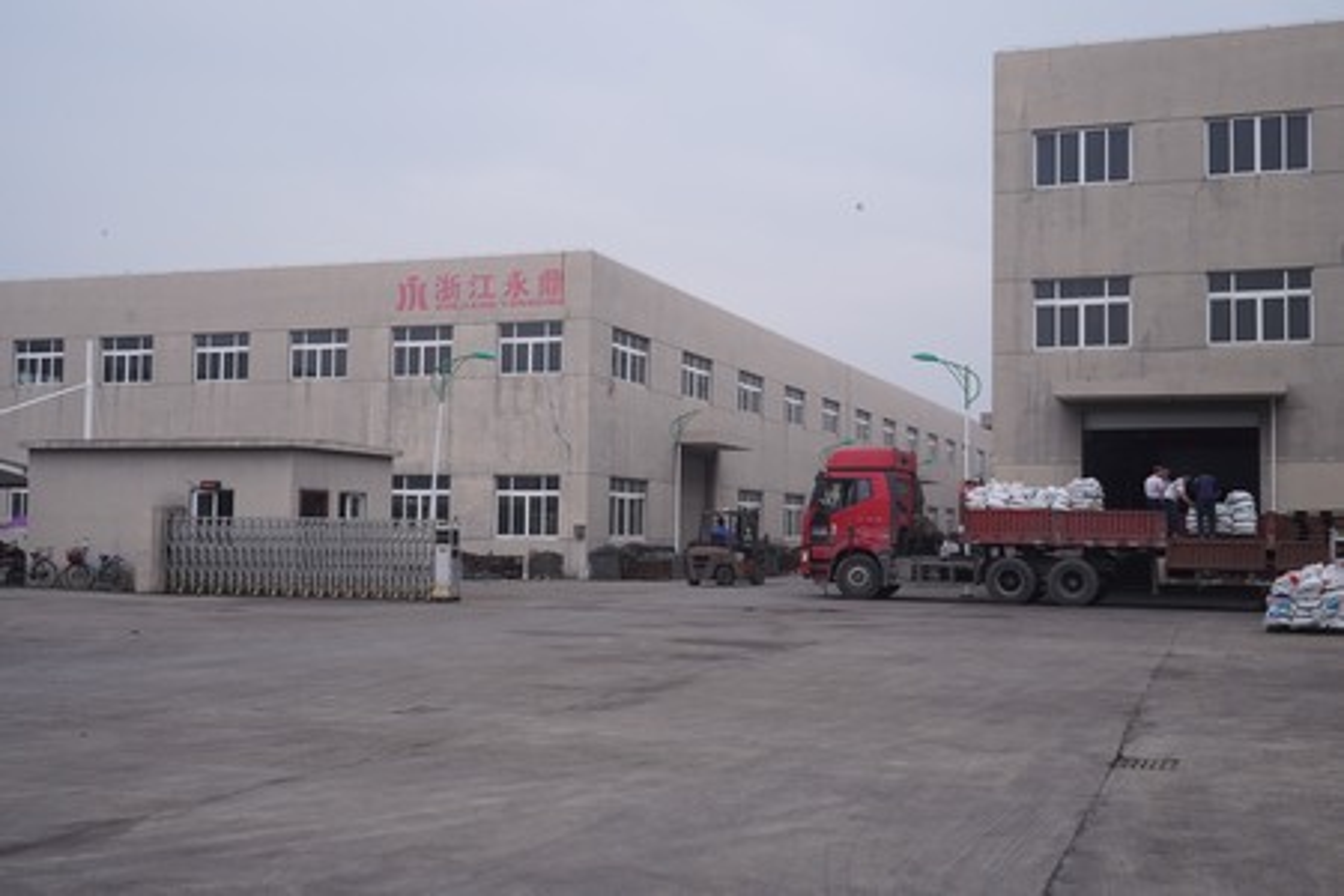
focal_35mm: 39
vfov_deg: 34.2
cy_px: 448
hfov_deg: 49.6
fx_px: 1456
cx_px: 672
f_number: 20
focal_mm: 39
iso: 1000
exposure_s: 1/160
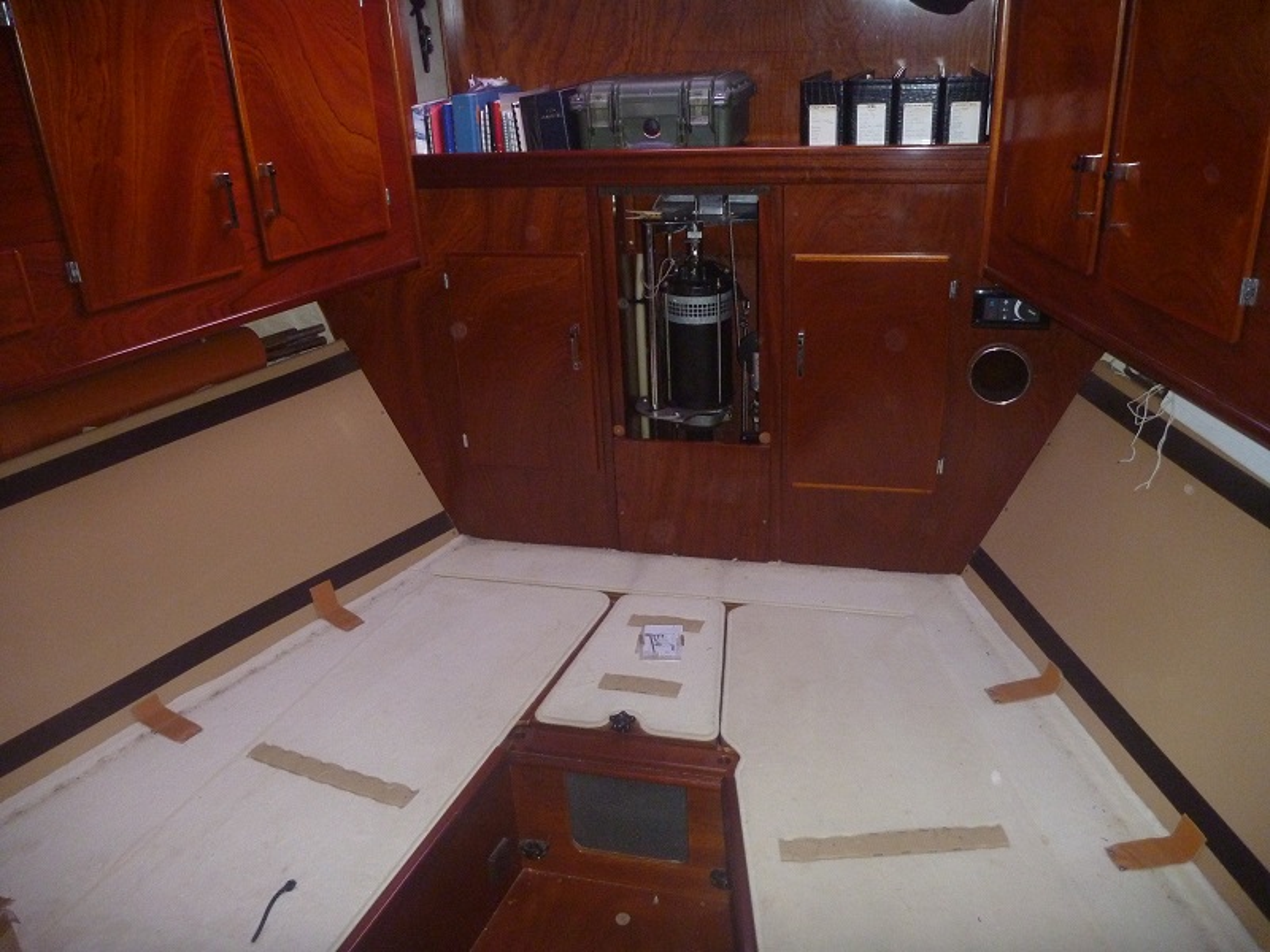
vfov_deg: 49.7
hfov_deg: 63.4
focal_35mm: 28
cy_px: 476
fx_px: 1027
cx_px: 635
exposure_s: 1/30
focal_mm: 4.9
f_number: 3.3
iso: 400
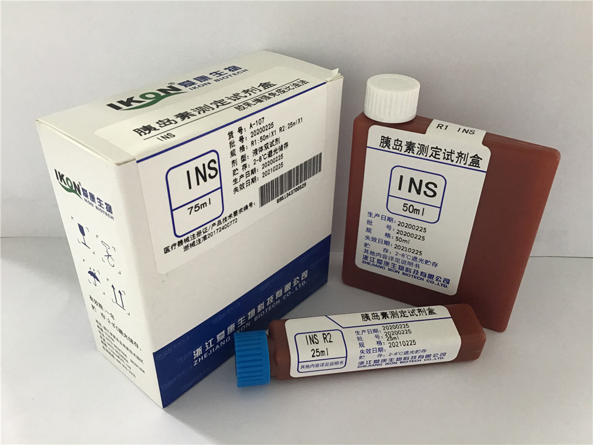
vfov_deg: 45.4
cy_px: 222
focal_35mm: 31
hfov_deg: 58.4
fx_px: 531
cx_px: 296
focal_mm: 3.3
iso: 32
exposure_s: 1/33
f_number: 2.4
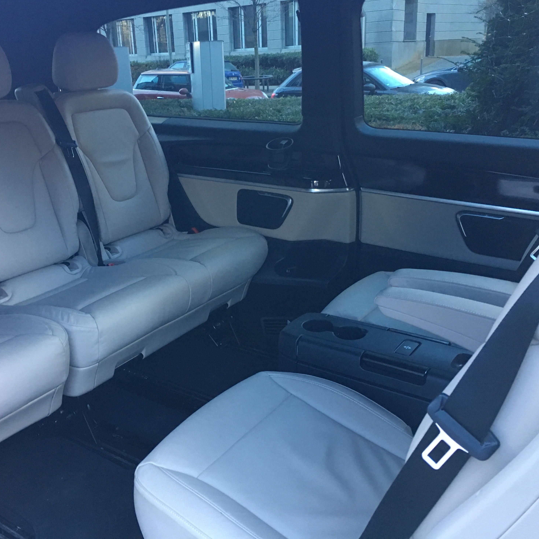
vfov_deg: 47.2
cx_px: 241
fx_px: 617
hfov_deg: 47.1
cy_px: 263
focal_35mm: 35
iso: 200
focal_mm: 4.15
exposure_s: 1/33
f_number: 2.2
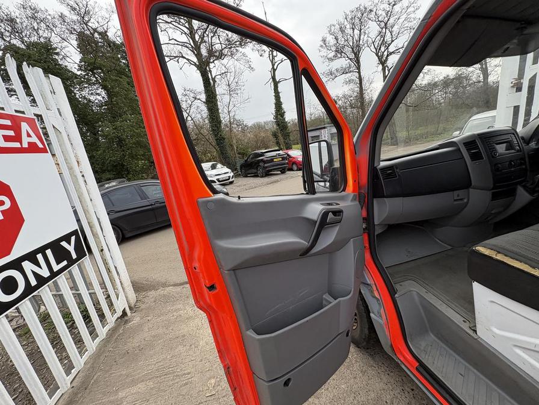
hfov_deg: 102.1
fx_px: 218
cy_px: 202
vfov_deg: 85.7
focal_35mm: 14
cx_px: 270
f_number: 2.2
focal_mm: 2.22
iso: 50
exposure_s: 1/362
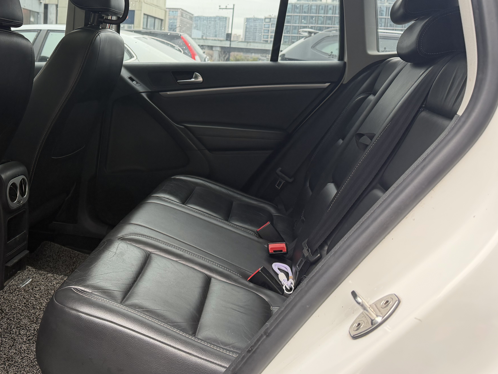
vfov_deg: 36.3
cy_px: 113
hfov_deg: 46.2
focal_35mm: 39
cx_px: 126
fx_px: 561
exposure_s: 1/206
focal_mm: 6.76
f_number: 1.78
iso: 125
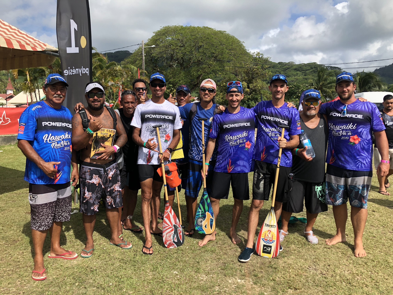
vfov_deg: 49.7
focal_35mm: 28
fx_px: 318
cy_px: 148
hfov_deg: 63.4
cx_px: 196
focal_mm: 3.99
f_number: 1.8
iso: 20
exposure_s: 1/1412
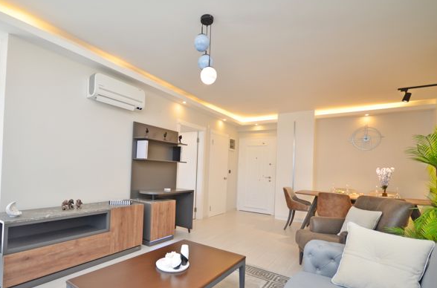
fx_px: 218
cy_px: 164
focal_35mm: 18
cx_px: 198
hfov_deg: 89.9
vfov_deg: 66.7
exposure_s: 1/60
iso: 400
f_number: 4
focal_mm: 10
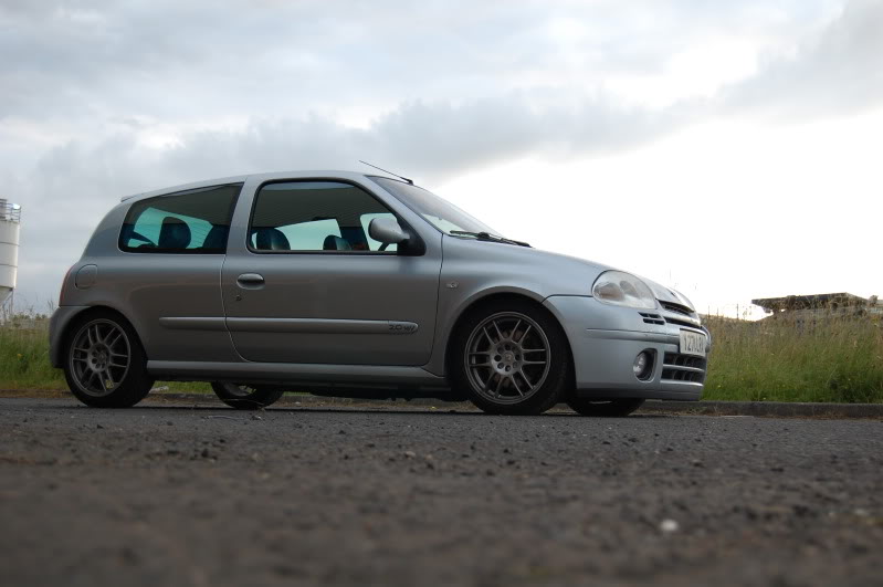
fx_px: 1176
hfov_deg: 41.2
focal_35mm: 48
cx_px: 442
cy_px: 294
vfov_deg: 28.0
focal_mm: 32
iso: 400
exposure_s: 1/80
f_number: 4.5
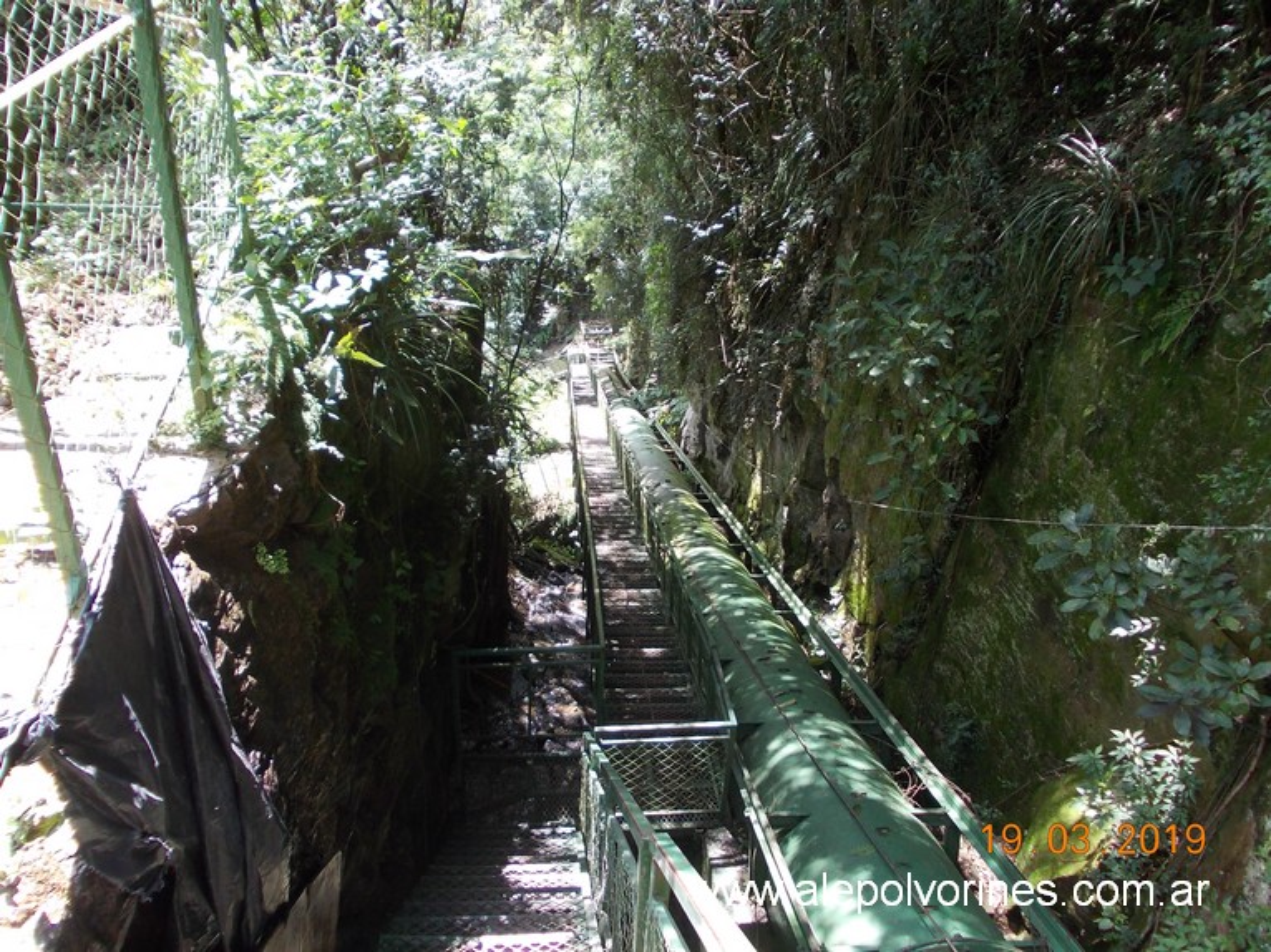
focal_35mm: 28
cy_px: 476
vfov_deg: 49.7
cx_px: 636
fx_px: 1028
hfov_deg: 63.5
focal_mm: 4
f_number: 2.7
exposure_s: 1/80
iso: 80
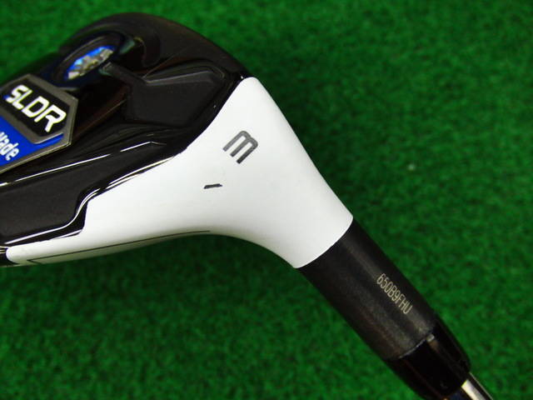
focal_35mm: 37
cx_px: 266
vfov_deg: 38.7
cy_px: 200
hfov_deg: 50.1
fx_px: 570
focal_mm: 6.42
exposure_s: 1/80
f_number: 3.6
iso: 320
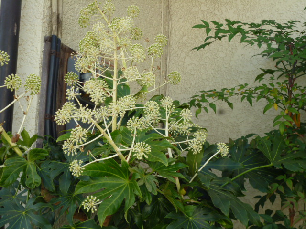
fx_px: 690
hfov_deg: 25.0
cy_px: 114
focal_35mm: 78
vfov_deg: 18.9
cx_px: 153
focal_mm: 13.9
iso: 160
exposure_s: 1/100
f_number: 5.4
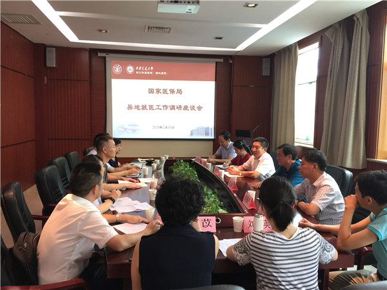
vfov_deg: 48.2
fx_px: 324
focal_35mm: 29
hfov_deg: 61.7
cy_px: 145
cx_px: 194
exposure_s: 1/17
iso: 64
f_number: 2.2
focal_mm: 4.15
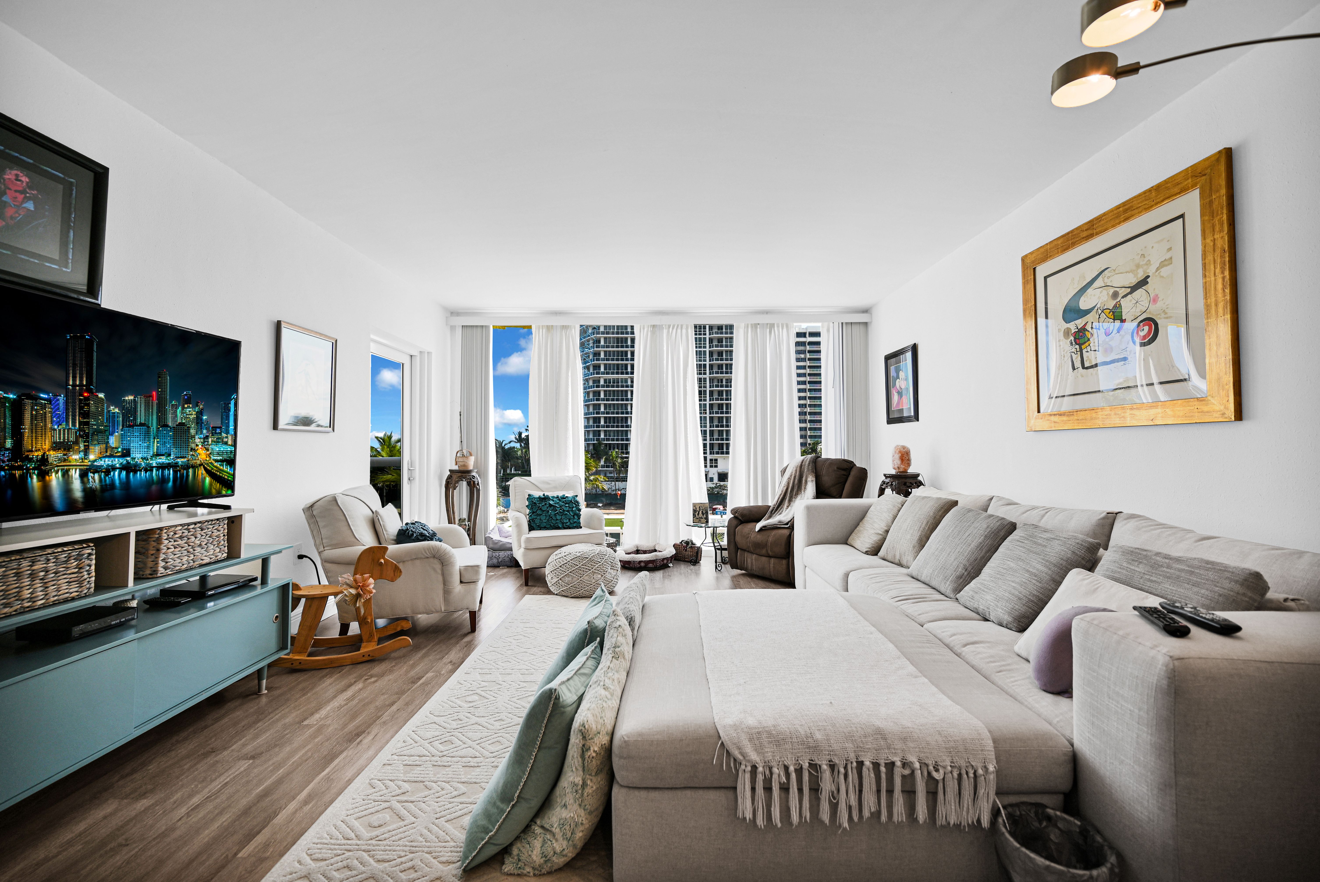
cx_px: 660
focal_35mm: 14
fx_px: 514
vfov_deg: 81.3
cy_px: 441
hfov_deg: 104.2
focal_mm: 14
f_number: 4
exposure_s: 1/40
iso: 100
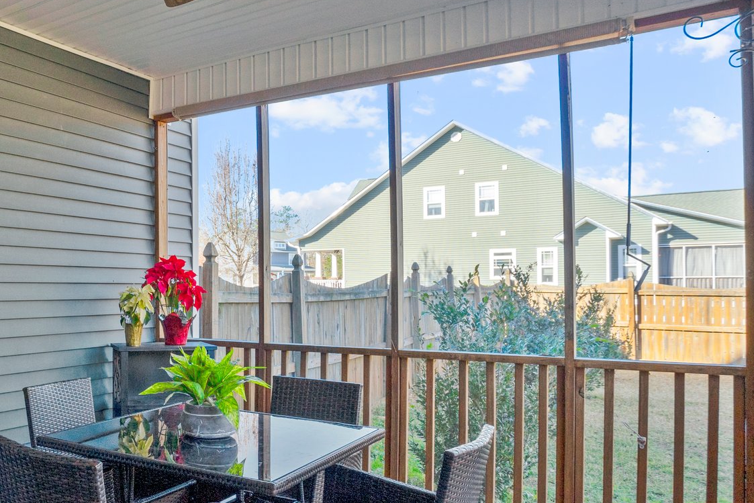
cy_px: 299
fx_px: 649
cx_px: 107
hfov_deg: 54.3
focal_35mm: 31
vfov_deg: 42.2
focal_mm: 17
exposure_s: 1/125
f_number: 8
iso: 320
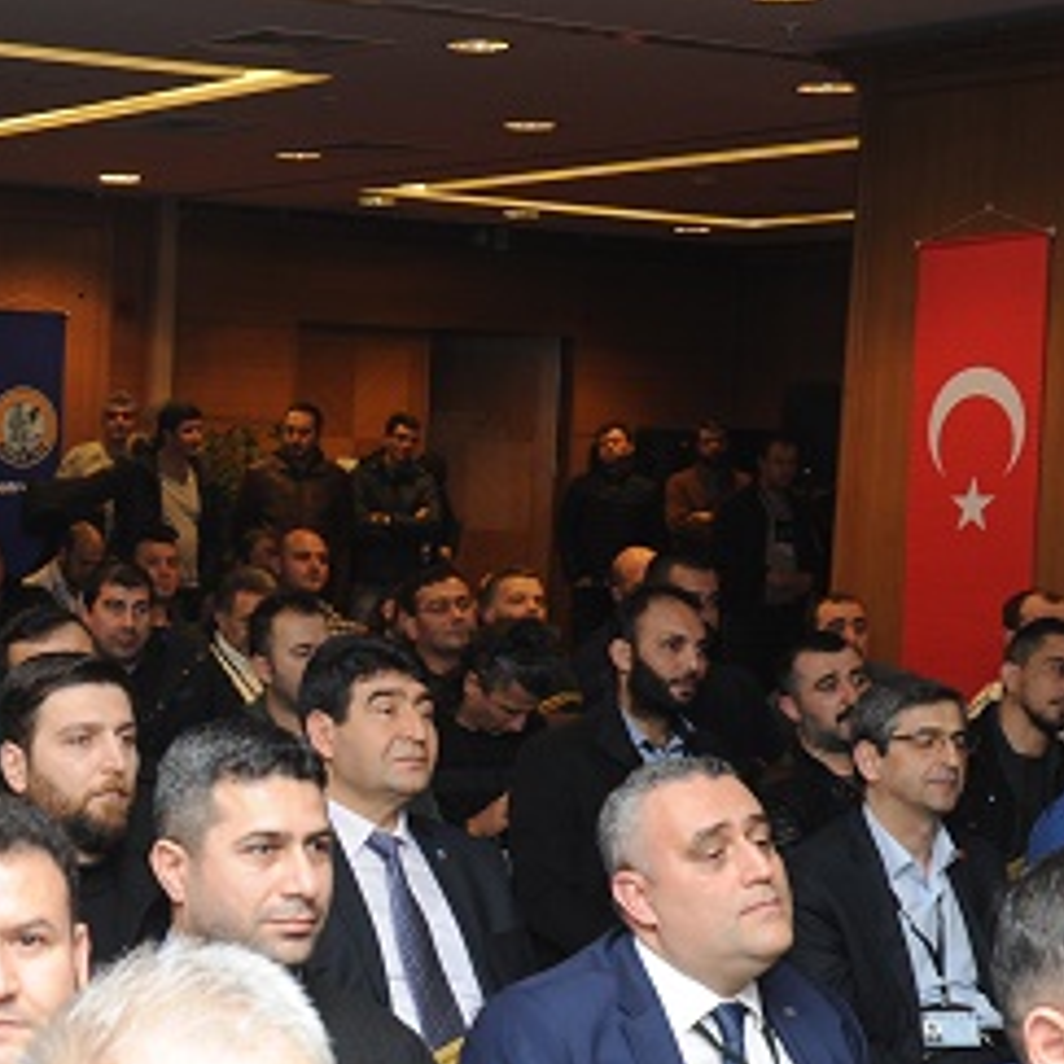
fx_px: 2817
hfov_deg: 20.6
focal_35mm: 81
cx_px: -39
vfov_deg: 21.3
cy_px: 696
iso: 1000
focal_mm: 29
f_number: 8
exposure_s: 1/60
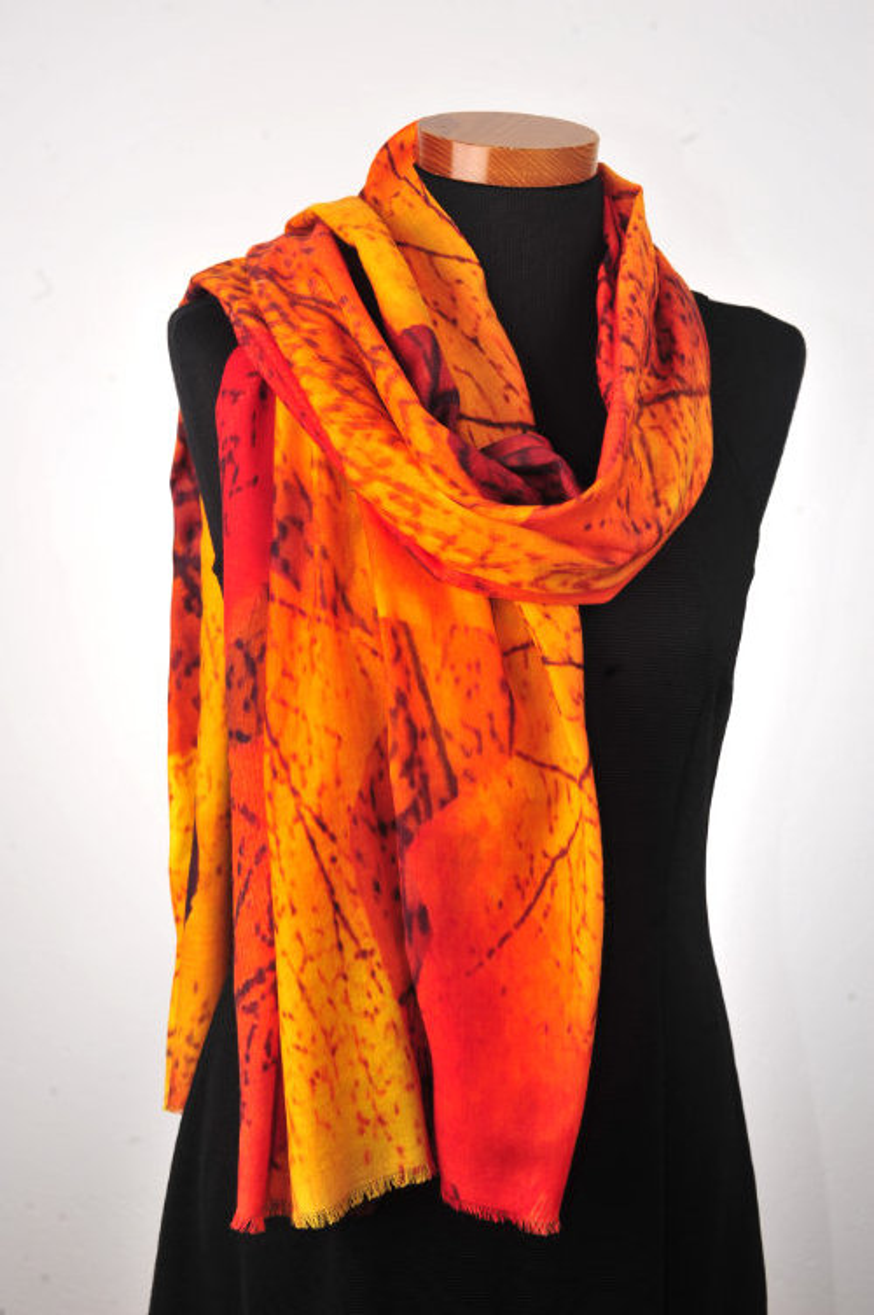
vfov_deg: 39.6
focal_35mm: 50
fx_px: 1824
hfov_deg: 26.9
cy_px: 658
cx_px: 437
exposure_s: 1/100
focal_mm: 50
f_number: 10
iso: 200
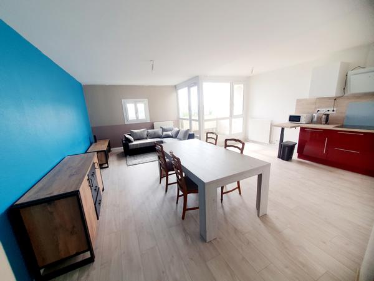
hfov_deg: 106.2
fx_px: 140
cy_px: 140
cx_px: 187
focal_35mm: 13
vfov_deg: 89.9
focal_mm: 1.8
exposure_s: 1/50
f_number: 2.2
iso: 50
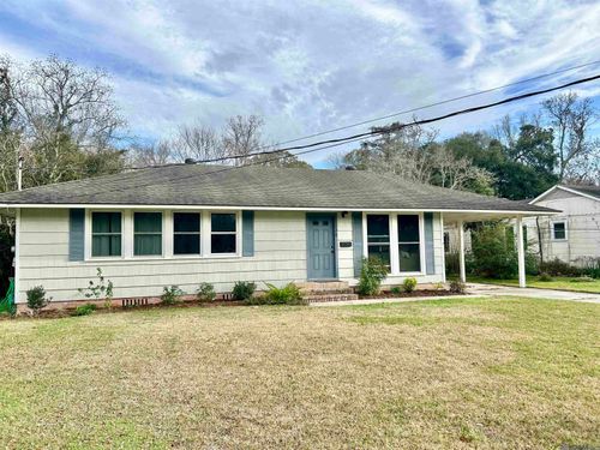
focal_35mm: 26
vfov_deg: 53.1
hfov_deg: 67.3
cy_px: 225
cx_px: 300
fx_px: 451
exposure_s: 1/3356
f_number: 1.5
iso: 50
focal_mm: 5.7
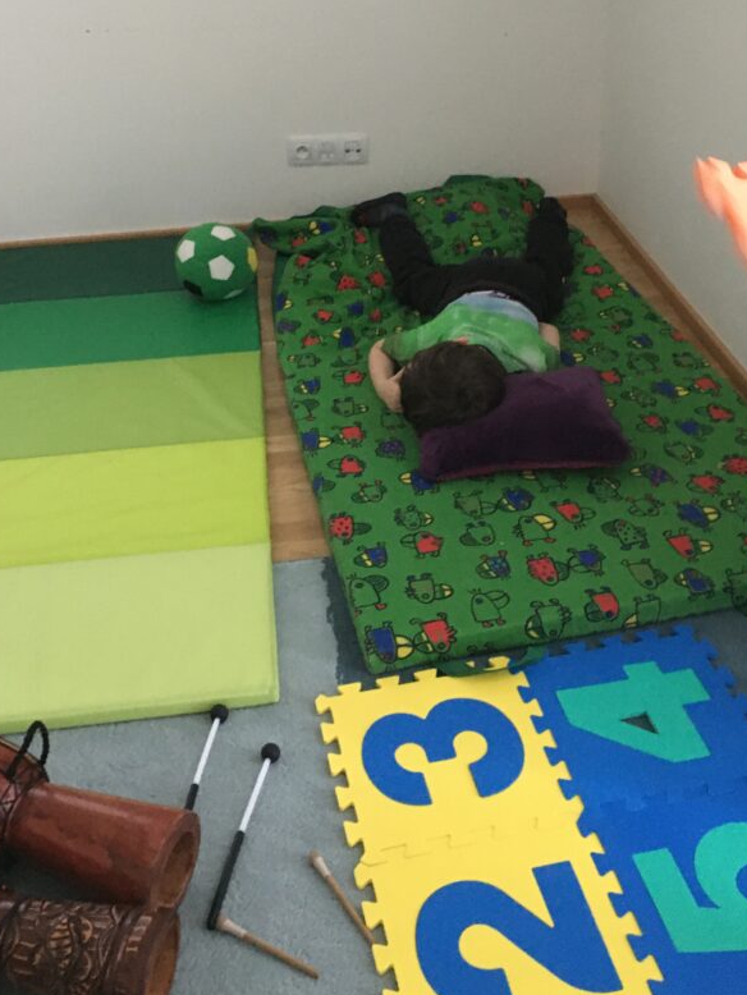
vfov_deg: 45.2
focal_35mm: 41
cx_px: 370
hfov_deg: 35.2
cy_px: 353
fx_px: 1179
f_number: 2.2
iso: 400
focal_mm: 4.15
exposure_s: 1/17
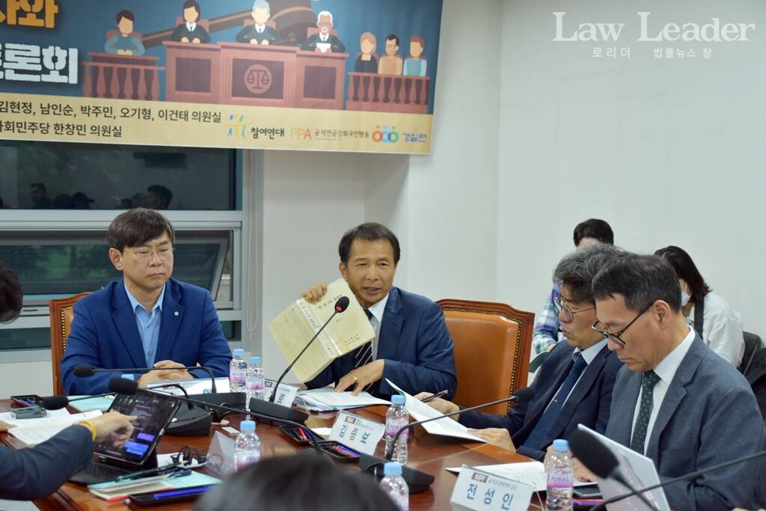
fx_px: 1404
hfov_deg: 30.5
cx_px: 383
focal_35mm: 66
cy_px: 256
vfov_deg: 20.6
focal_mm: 44
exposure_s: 1/125
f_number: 4.8
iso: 1000
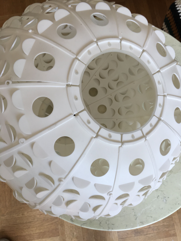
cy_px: 120
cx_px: 90
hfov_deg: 48.2
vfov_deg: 61.7
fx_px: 202
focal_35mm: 29
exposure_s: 1/100
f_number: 2.2
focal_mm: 4.15
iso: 32
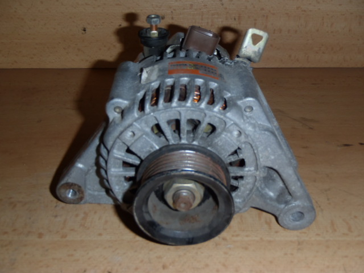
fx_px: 400
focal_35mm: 38
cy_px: 136
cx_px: 182
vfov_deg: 37.7
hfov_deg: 49.0
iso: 100
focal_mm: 6.83
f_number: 4.6
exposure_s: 1/40
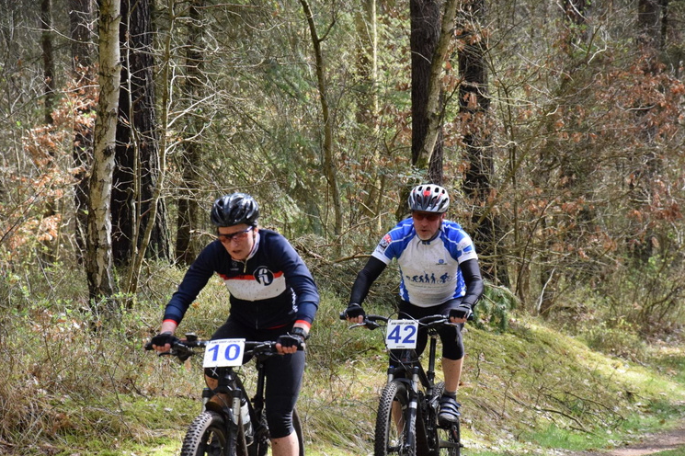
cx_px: 347
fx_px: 3186
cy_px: 240
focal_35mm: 168
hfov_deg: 12.3
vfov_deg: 8.2
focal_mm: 105
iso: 4000
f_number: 8
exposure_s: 1/2000
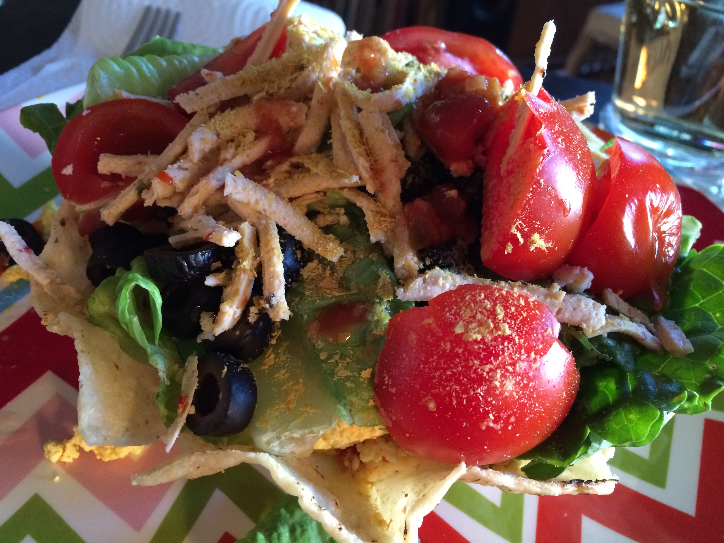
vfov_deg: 48.2
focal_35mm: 29
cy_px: 272
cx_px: 362
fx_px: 607
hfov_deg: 61.7
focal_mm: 4.15
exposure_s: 1/20
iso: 250
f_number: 2.2
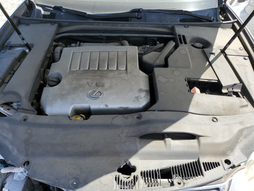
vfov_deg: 53.1
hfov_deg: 67.3
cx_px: 127
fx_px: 191
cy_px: 96
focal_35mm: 26
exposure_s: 1/1111
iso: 50
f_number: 1.5
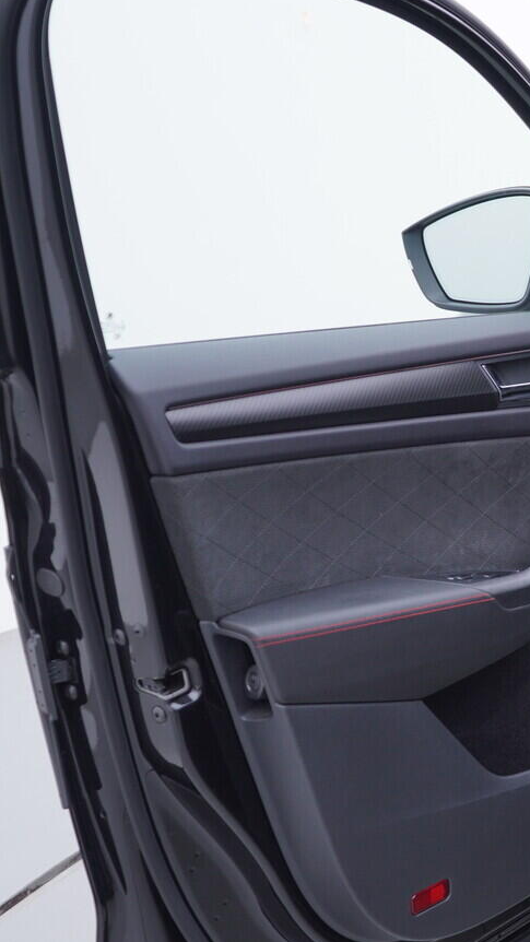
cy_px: 440
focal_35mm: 63
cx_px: 733
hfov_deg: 17.6
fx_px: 1574
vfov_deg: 33.3
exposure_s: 1/50
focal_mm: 24
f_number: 3.2
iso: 125
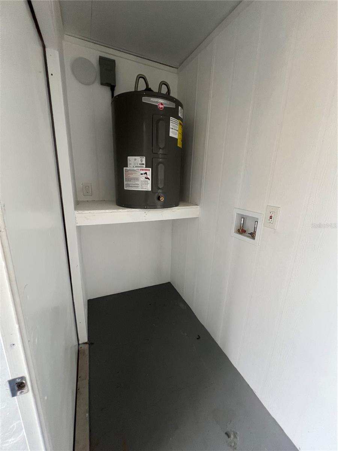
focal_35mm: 13
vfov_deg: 106.2
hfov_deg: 89.9
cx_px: 169
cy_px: 226
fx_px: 169
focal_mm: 1.57
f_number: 1.8
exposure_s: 1/97
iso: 200
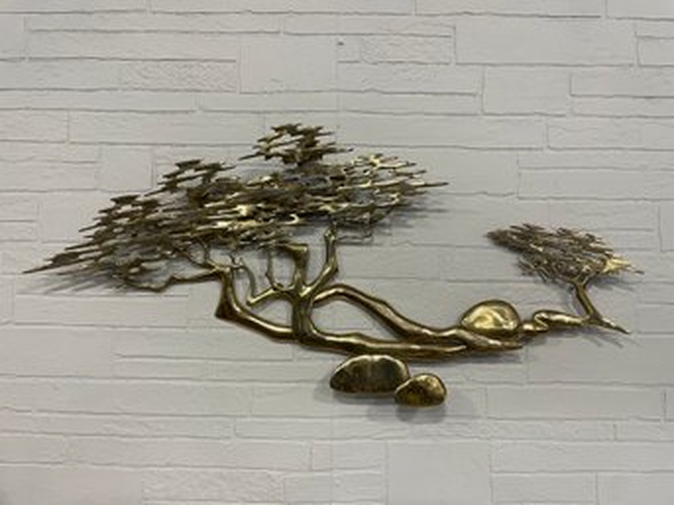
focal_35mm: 26
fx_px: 506
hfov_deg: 67.3
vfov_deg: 53.0
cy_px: 252
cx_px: 337
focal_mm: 4.2
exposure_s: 1/60
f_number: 1.6
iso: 80
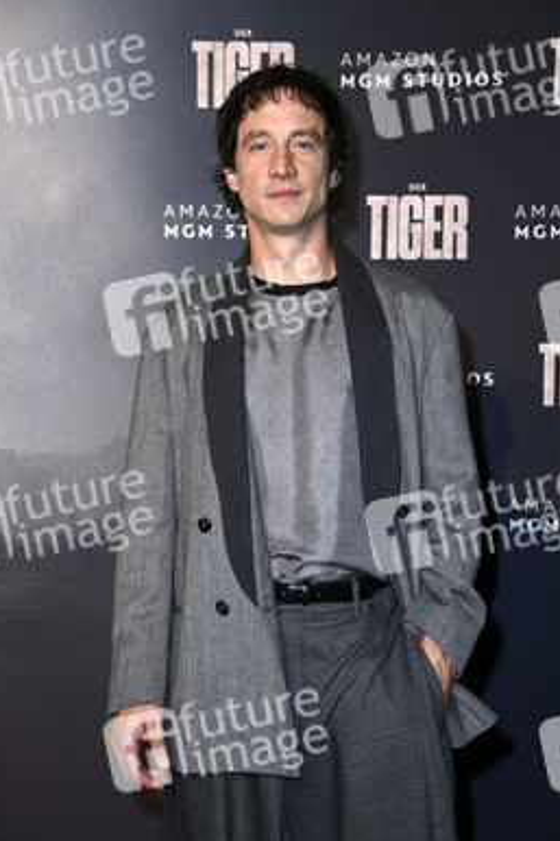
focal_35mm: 85
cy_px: 414
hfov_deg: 16.1
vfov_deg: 23.9
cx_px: 279
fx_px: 1985
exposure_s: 1/200
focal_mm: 82
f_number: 5.6
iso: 640
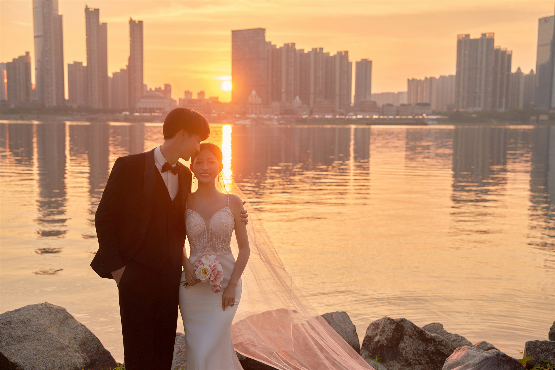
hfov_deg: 41.9
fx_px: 725
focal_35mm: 47
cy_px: 185
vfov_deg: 28.7
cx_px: 278
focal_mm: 47
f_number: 3.5
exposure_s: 1/500
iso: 200
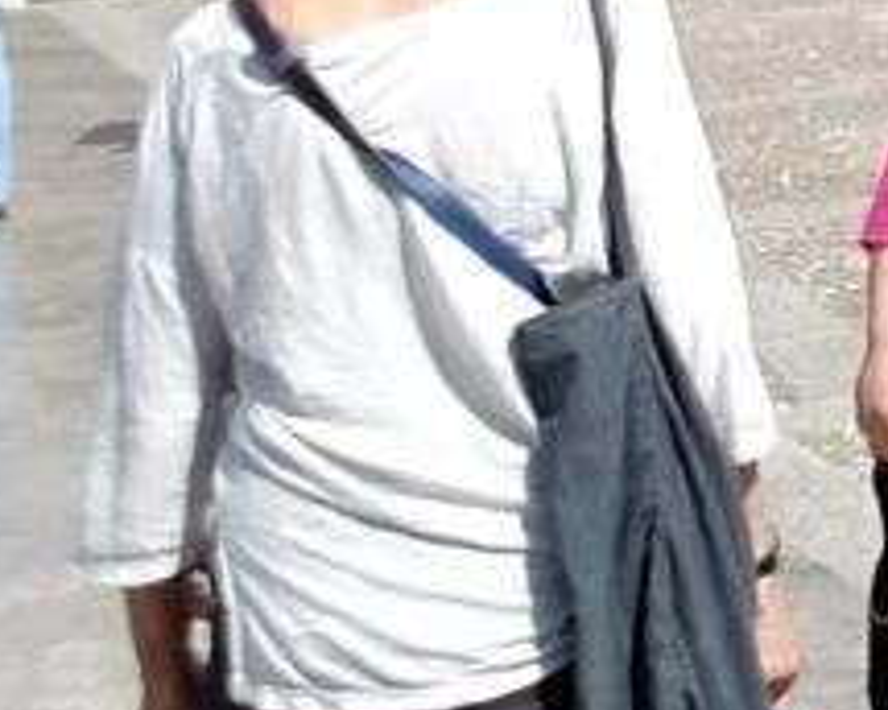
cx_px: 1735
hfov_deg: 15.3
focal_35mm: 103
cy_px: -693
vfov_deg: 13.0
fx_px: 2707
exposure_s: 1/1724
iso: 50
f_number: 1.7
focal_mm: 2.1
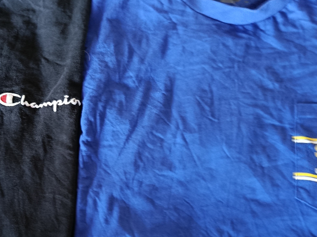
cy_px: 109
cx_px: 90
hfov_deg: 48.7
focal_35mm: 37
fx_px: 339
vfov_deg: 38.6
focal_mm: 5.24
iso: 1564
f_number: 1.7
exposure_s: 1/25
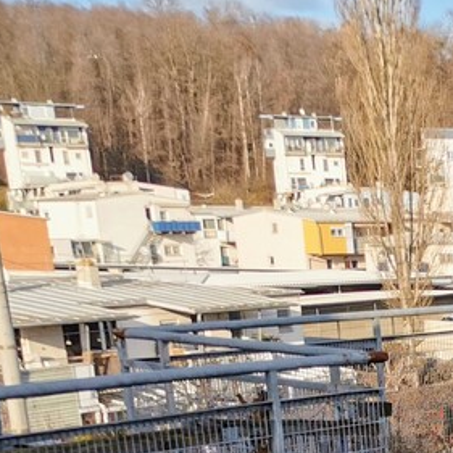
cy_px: 605
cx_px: 711
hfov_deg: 17.6
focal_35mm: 87
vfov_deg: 18.4
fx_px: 1288
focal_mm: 5.58
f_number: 1.8
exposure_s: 1/2538
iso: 50
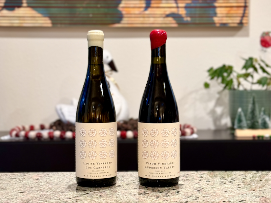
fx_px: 376
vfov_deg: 30.3
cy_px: 102
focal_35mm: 48
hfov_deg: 39.7
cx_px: 136
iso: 320
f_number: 1.78
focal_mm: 6.86
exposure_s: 1/40
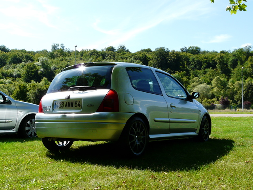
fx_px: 300
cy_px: 95
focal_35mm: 41
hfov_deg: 45.8
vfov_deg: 35.1
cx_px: 126
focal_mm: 6.7
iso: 100
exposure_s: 1/250
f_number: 5
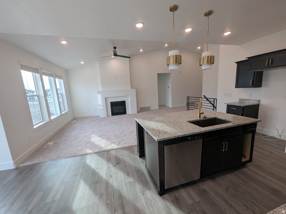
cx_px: 143
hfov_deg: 106.2
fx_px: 107
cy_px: 107
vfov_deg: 89.9
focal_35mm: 13
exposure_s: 1/120
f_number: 2.2
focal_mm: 1.95
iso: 47
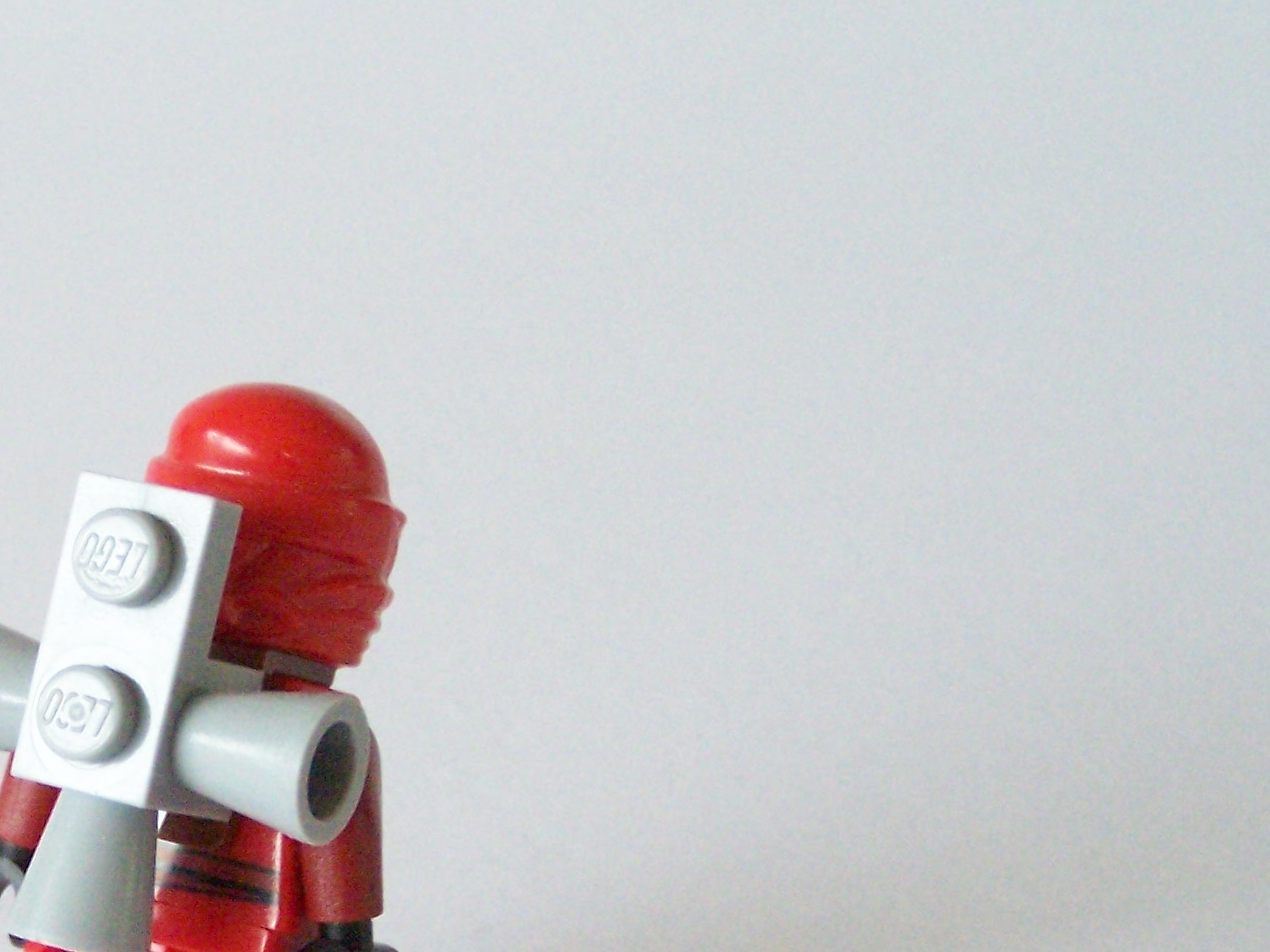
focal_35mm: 136
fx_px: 4990
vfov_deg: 10.9
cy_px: 752
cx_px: 171
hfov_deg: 14.4
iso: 400
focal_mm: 11.1
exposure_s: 1/180
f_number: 3.2
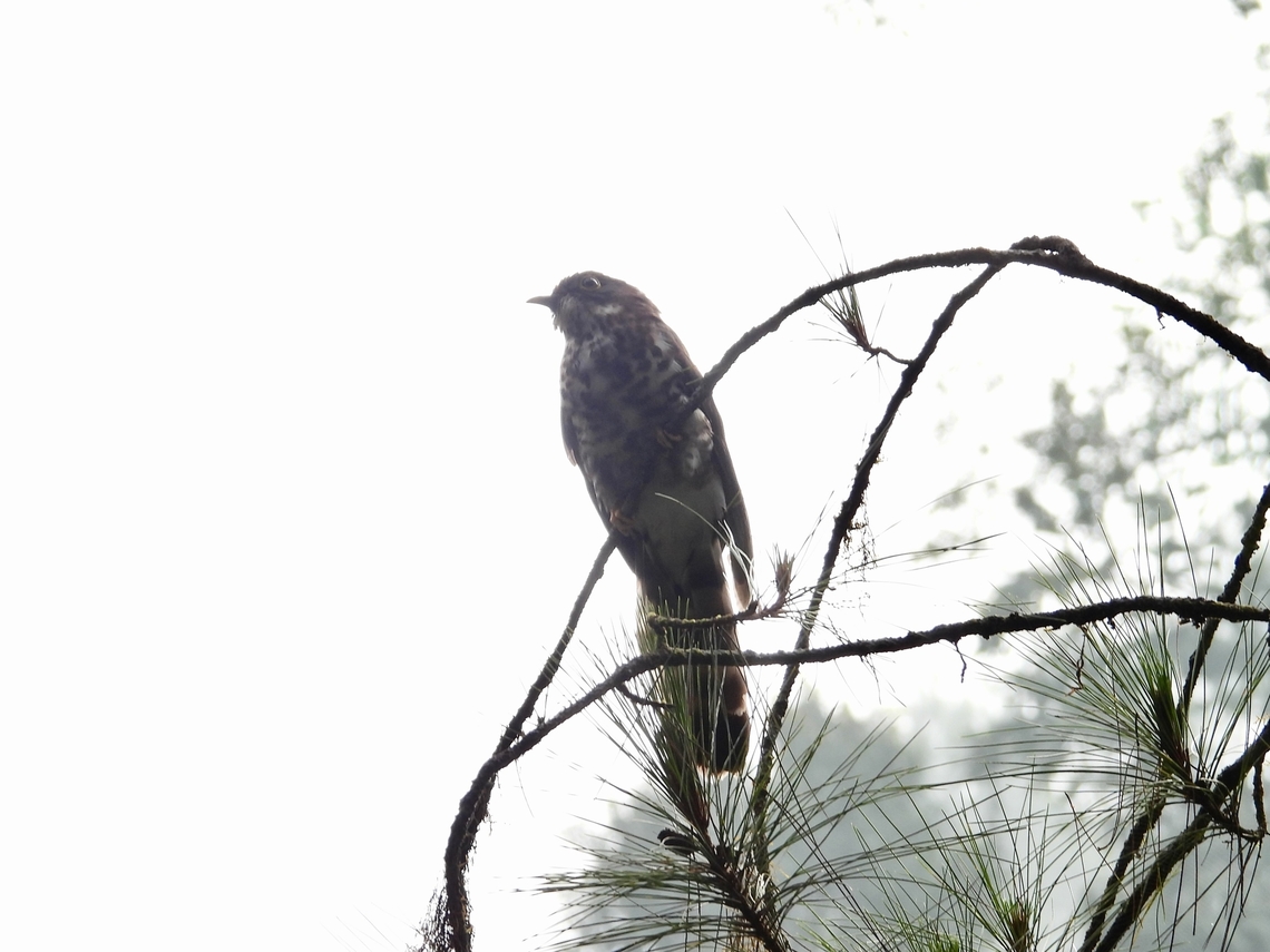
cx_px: 635
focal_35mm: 300
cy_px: 476
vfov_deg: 5.0
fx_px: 11006
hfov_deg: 6.6
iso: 100
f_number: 5
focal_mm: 53.5
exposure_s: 1/125
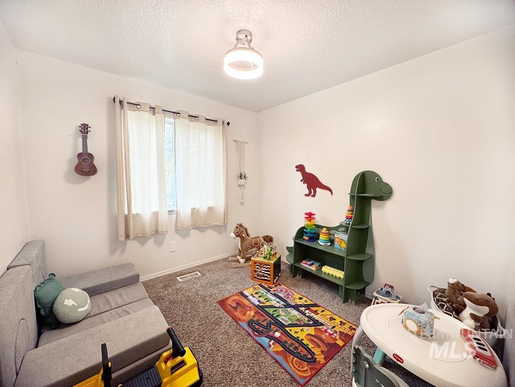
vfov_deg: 85.7
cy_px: 194
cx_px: 258
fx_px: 208
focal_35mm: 14
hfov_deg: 102.1
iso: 250
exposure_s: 1/120
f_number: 2.2
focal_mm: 2.22
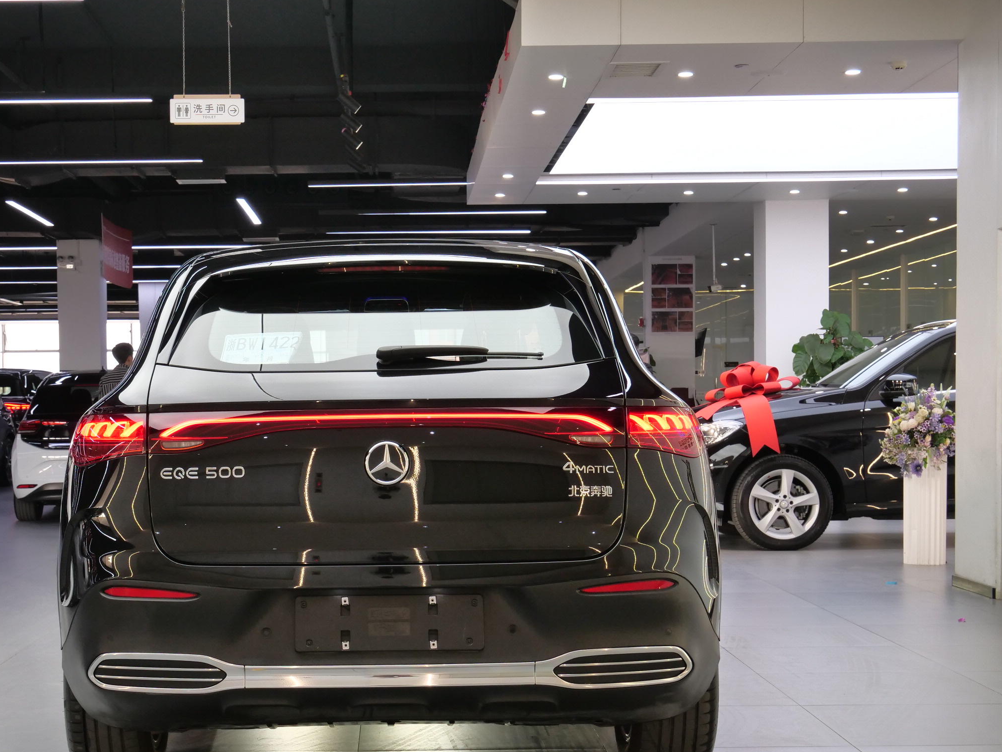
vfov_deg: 24.3
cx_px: 385
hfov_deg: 32.1
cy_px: 472
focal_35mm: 60
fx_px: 1737
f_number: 5.6
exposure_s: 1/80
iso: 800
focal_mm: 23
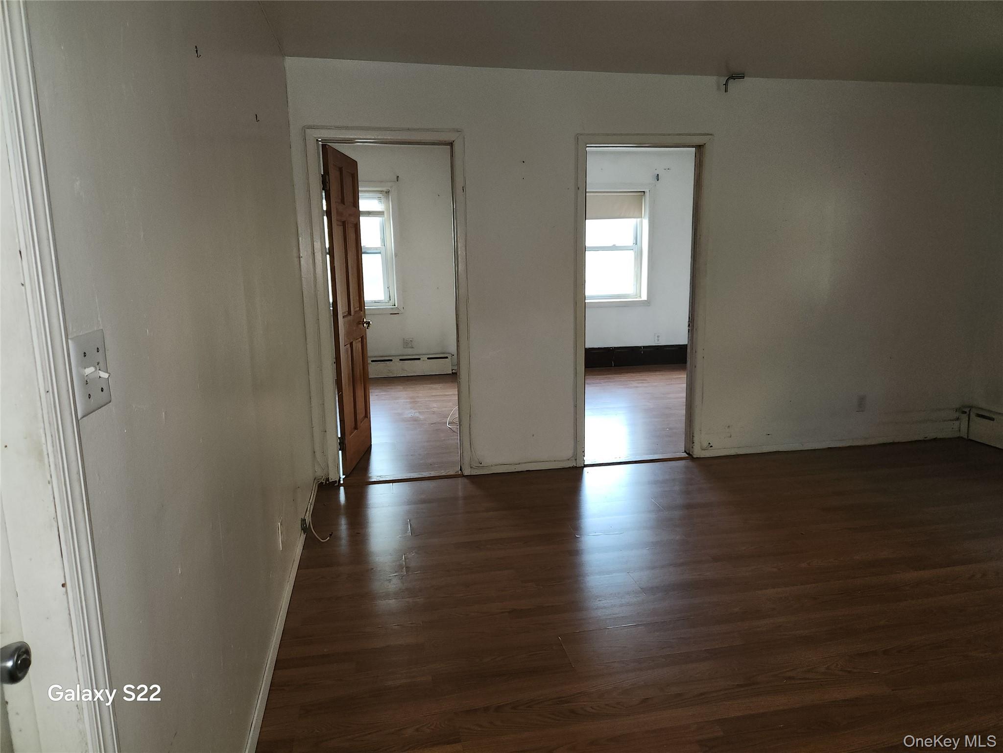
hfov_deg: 73.9
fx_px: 666
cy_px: 376
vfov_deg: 58.9
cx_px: 502
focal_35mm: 23
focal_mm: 5.4
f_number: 1.8
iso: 125
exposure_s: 1/24
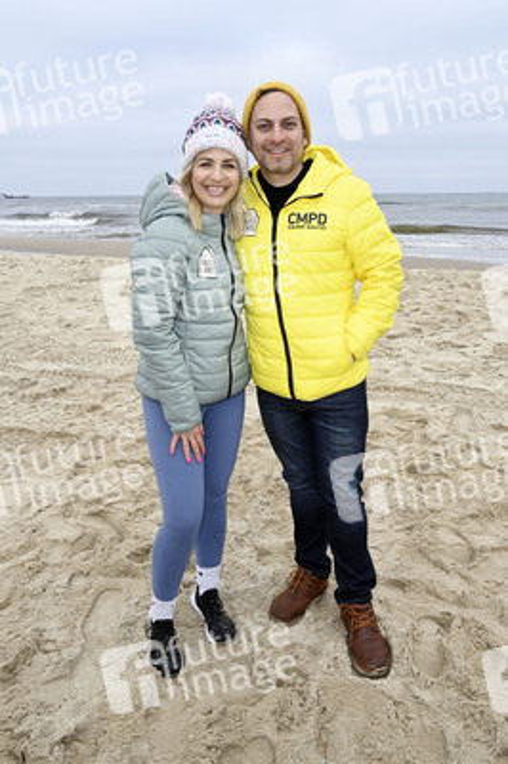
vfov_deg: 62.0
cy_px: 382
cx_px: 254
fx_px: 636
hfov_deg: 43.5
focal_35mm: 30
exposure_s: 1/200
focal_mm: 30
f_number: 14
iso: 1000
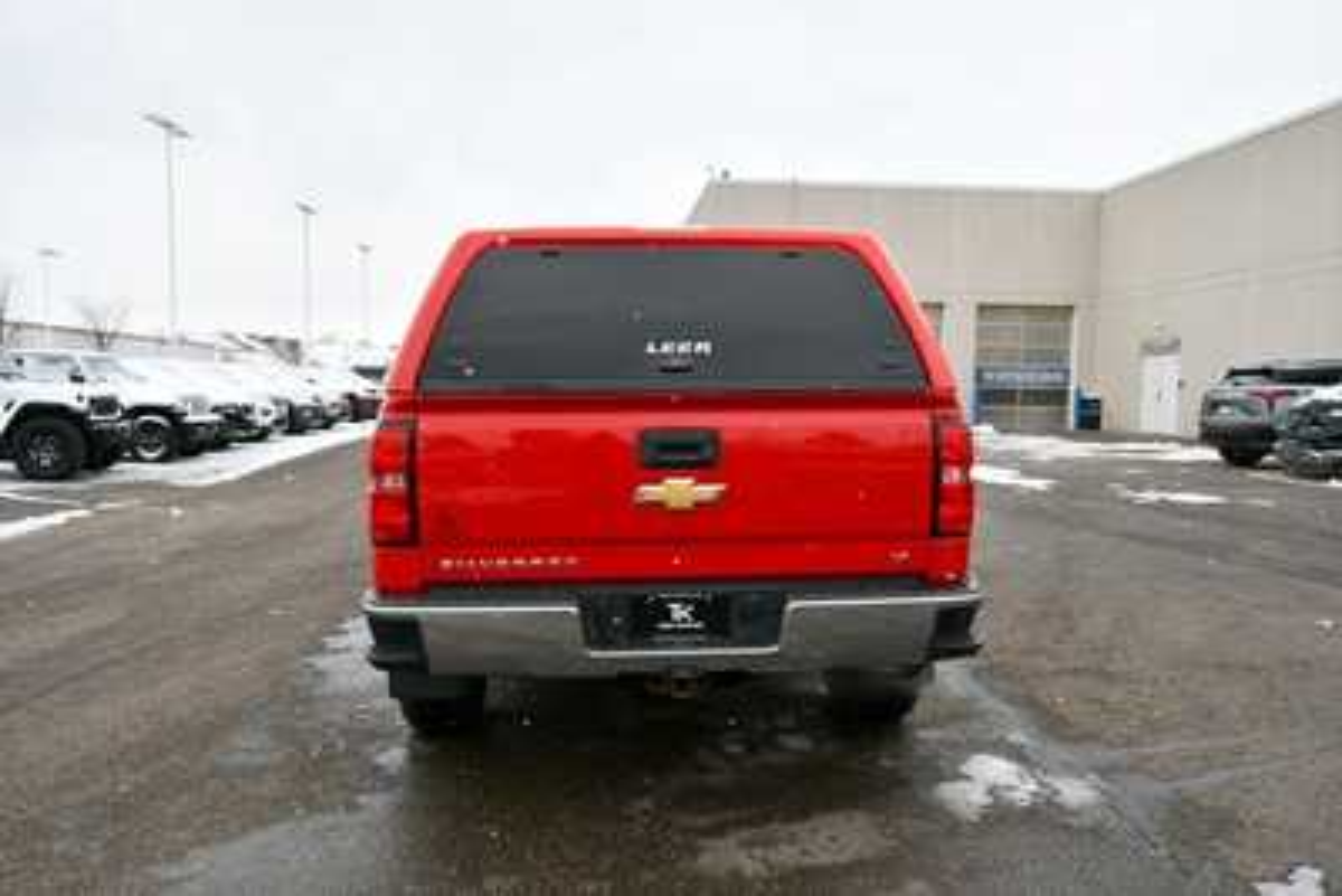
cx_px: 671
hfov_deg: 61.9
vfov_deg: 43.6
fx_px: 1119
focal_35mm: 30
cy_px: 448
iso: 200
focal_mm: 20
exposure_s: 1/250
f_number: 7.1
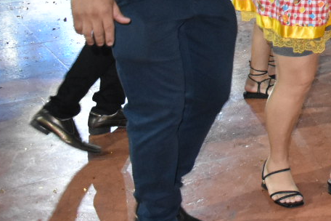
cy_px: -69
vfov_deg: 13.7
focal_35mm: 96
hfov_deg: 17.8
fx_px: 883
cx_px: 565
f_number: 3.5
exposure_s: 1/100
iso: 2500
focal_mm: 18
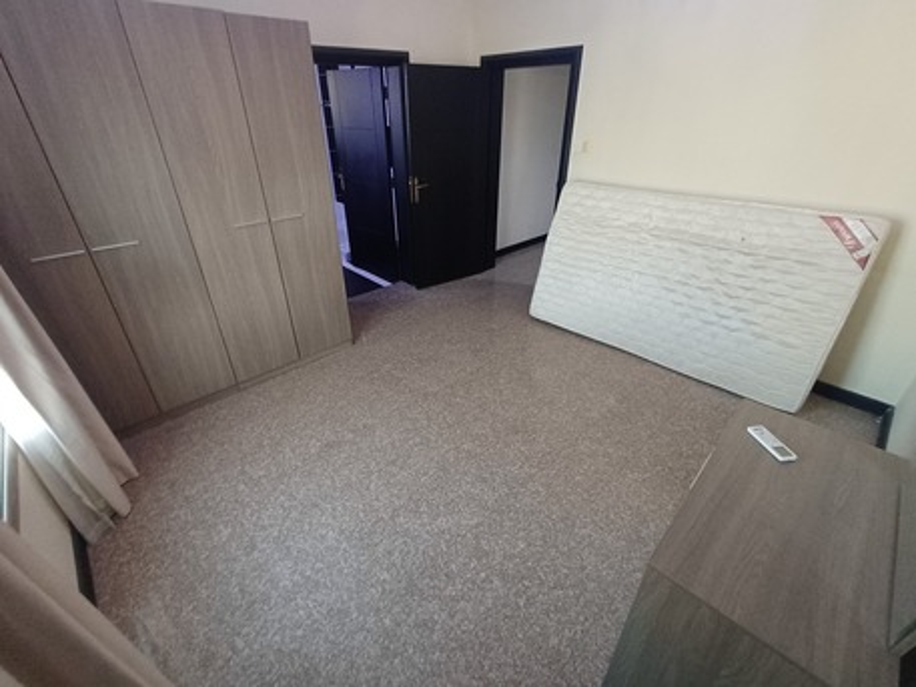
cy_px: 344
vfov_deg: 78.1
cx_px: 458
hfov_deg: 94.5
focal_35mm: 16
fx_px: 423
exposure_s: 1/25
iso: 200
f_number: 2.2
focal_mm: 1.64
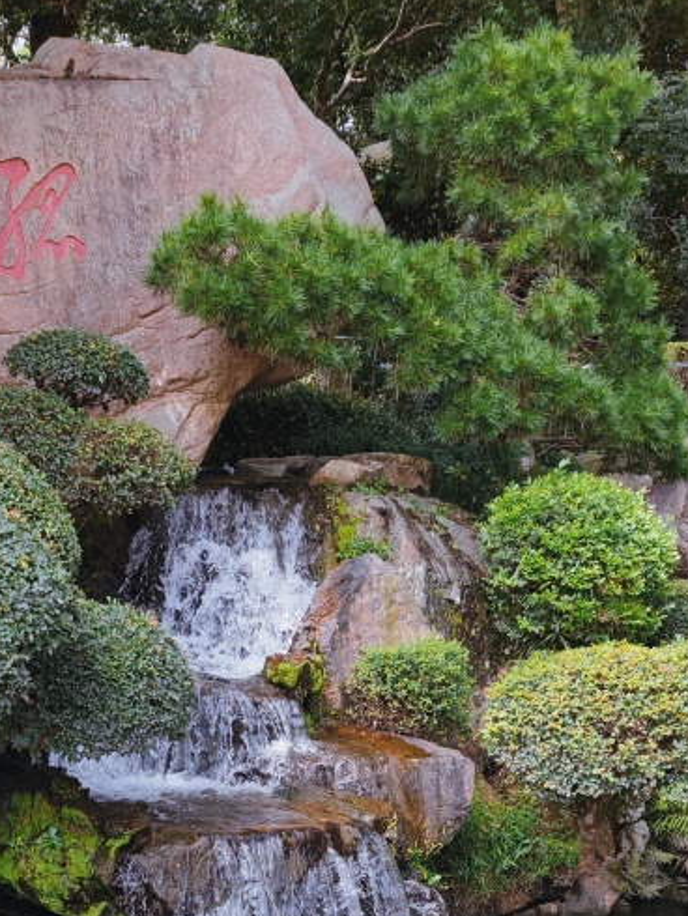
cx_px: 193
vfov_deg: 19.8
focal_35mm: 93
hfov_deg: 15.8
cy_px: 1101
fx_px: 2462
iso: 50
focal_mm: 7.59
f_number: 1.95
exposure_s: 1/442
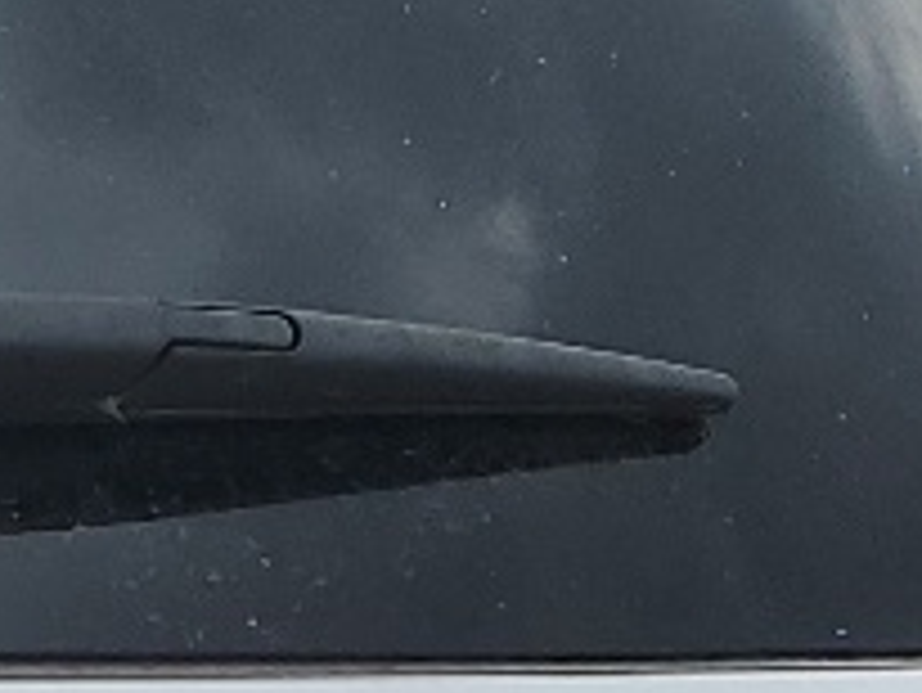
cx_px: -823
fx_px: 5410
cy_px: 1364
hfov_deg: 9.2
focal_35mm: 203
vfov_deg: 7.1
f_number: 1.5
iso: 50
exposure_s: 1/5000
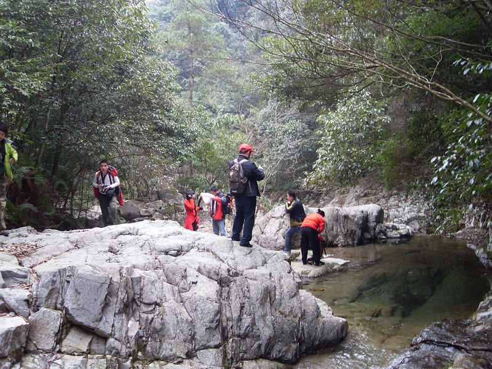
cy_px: 184
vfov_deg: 38.7
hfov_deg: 50.1
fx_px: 526
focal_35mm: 37
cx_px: 246
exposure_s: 1/60
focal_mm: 6.3
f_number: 2.8
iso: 100
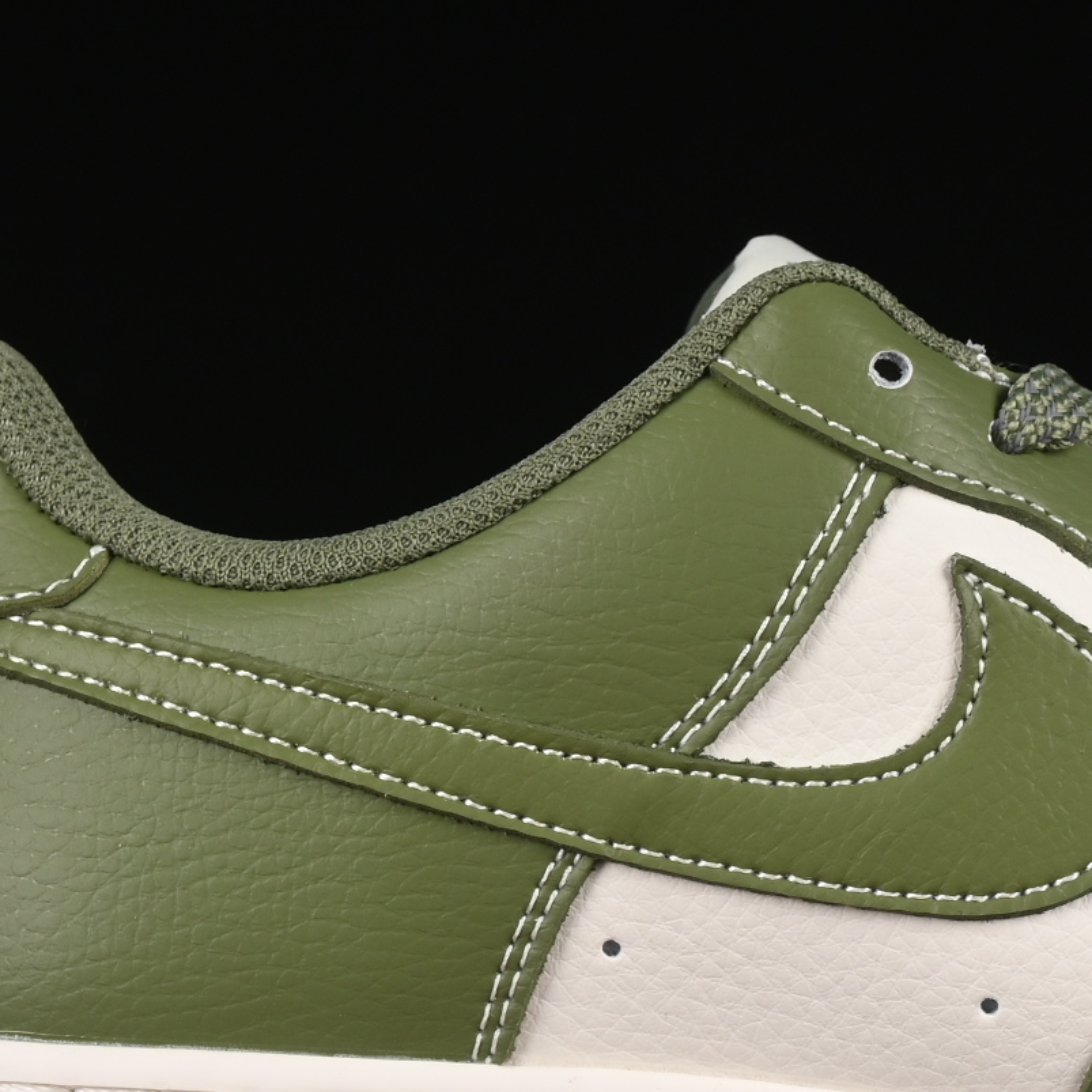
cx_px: 1103
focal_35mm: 221
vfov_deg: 7.9
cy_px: 657
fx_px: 7888
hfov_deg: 7.9
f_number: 8
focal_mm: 50
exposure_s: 1/80
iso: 160
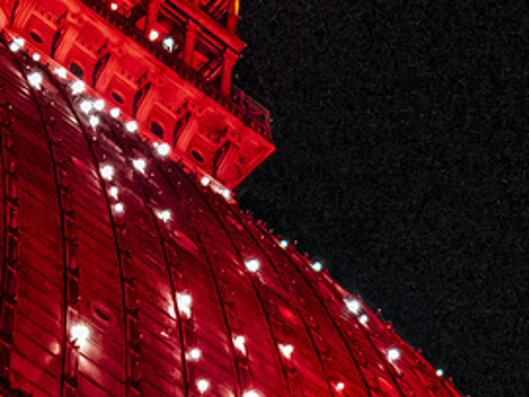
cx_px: -197
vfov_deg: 8.7
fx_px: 2597
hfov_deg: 11.3
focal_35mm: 170
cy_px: 444
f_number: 2.8
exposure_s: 1/13
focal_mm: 16
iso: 1600
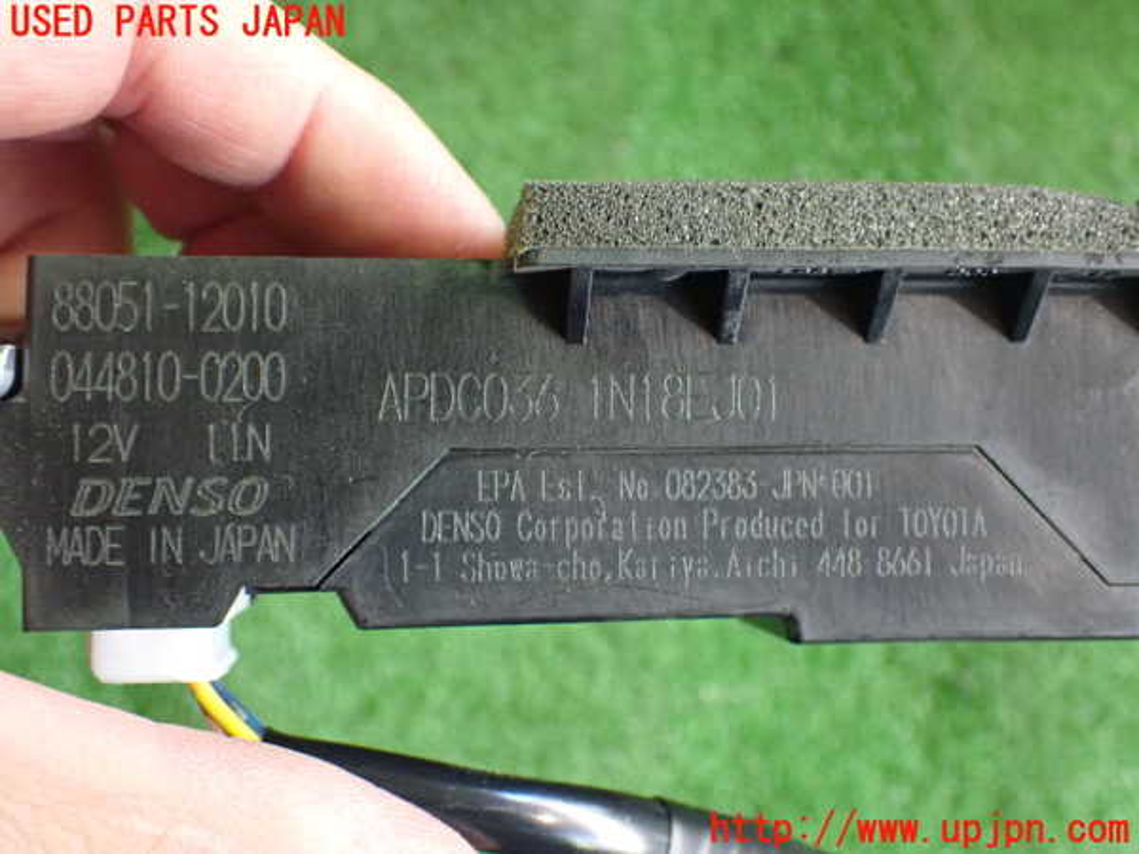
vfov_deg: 35.1
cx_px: 570
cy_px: 427
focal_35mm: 41
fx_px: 1349
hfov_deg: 45.8
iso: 800
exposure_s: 1/40
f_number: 2.8
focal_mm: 7.31
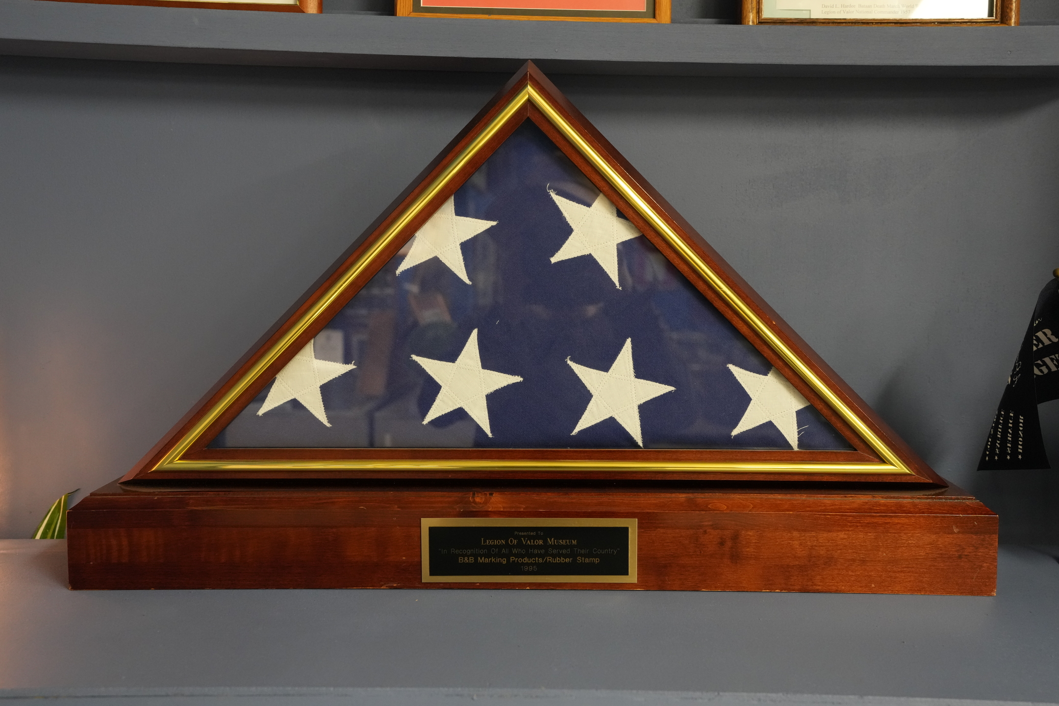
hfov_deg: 54.4
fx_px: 1030
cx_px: 530
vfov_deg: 37.9
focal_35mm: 35
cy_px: 353
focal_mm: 35
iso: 4000
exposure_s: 1/40
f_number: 5.6
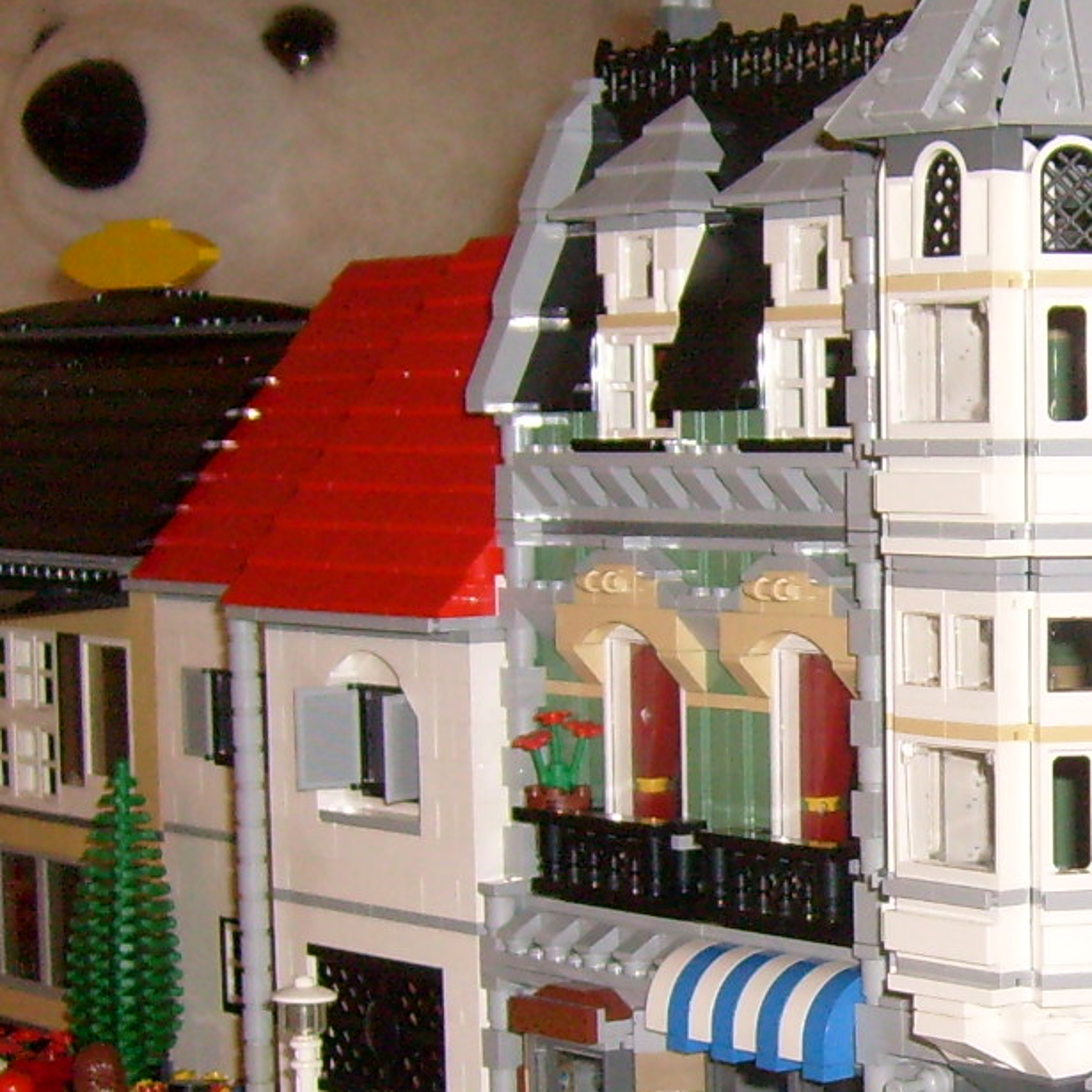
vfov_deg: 16.8
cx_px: 1250
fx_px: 3676
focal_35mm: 103
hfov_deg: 16.3
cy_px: 748
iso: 100
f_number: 2.8
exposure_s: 1/45
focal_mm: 5.8
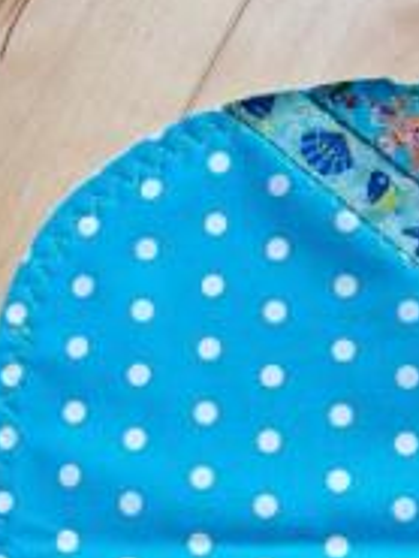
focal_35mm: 80
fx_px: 1290
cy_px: 606
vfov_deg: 23.0
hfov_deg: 18.2
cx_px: 371
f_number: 2.8
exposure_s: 1/60
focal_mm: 5.85
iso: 80
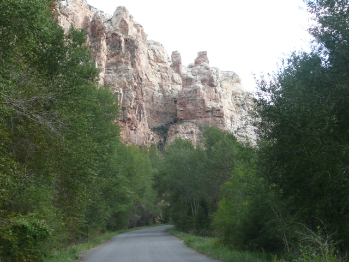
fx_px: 665
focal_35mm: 66
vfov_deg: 22.3
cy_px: 131
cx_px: 174
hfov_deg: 29.4
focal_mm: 9.1
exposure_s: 1/100
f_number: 4.3
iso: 100
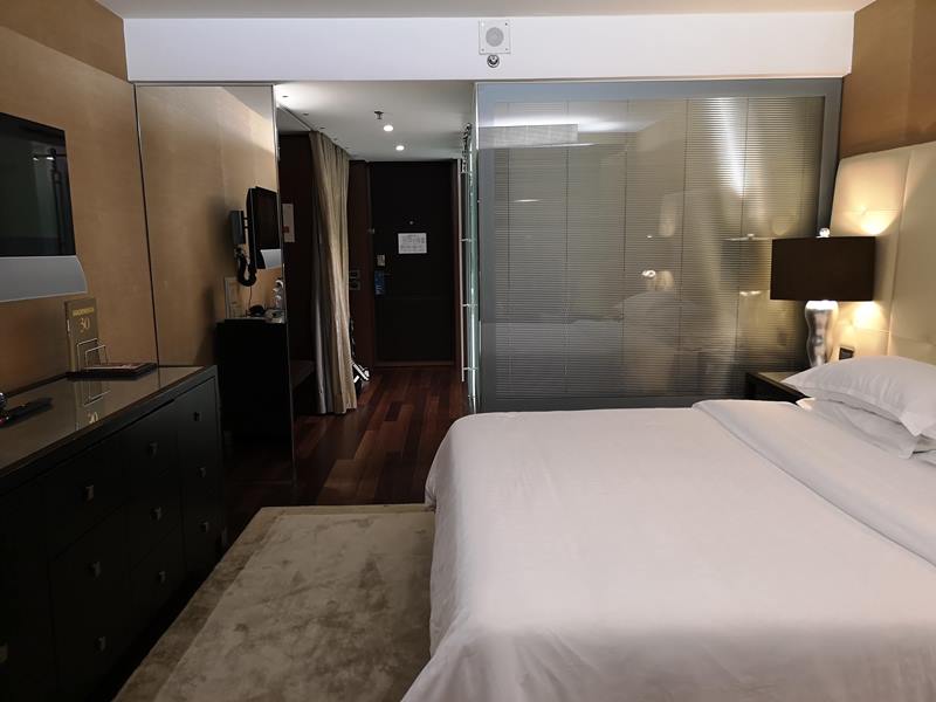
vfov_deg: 51.4
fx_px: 730
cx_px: 468
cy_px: 351
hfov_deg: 65.3
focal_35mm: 27
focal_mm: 3.95
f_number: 1.8
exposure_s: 1/33.3
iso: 250
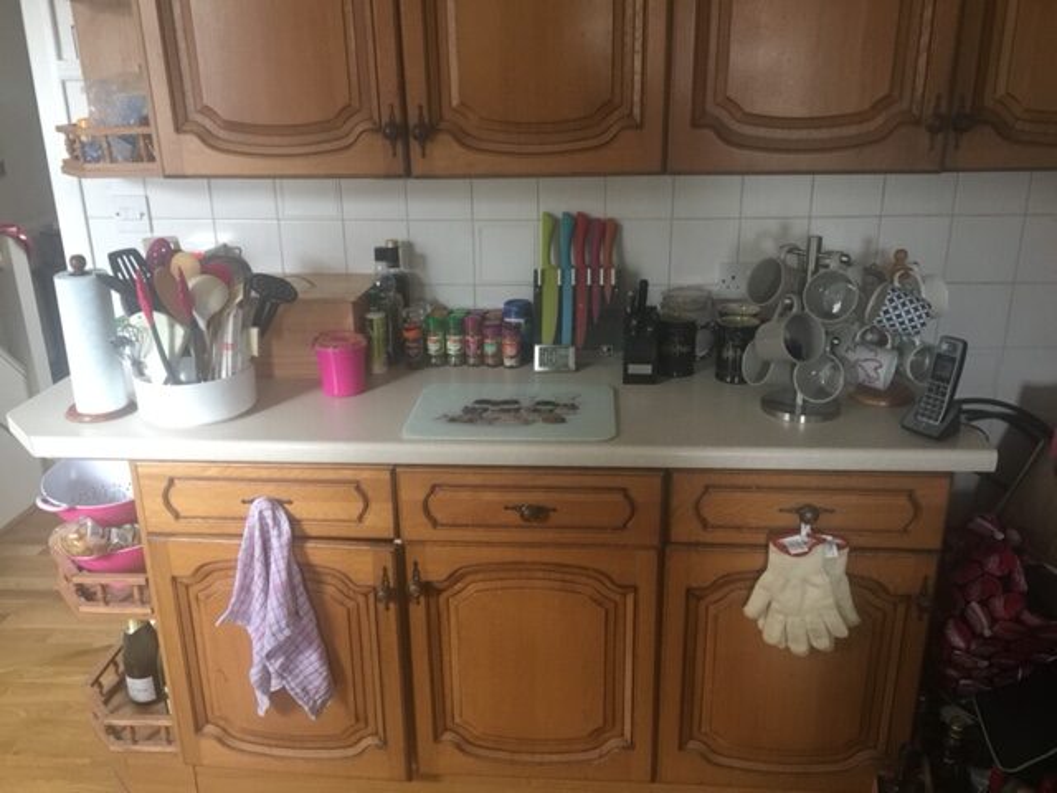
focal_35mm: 29
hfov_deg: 61.7
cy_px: 396
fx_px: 886
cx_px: 528
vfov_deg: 48.2
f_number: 2.2
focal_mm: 4.15
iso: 125
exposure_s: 1/10
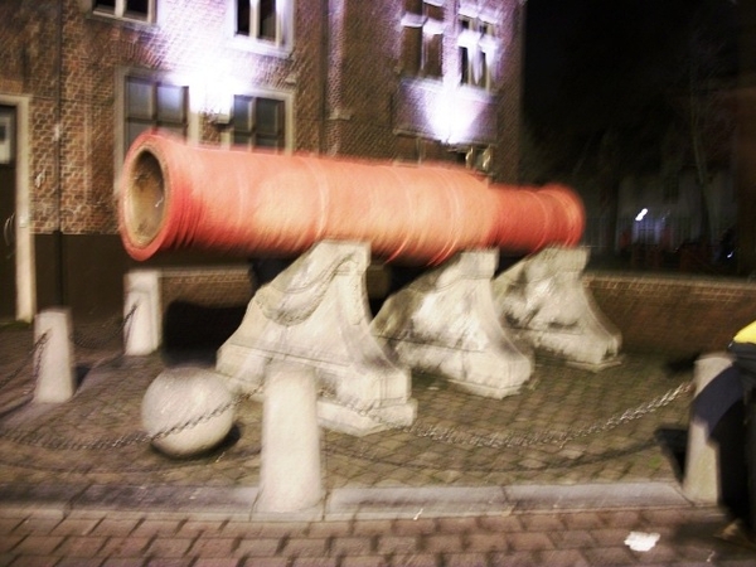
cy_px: 284
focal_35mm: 32
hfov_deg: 56.8
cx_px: 378
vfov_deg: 44.2
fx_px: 699
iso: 80
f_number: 2.9
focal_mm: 5.7
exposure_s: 1/2
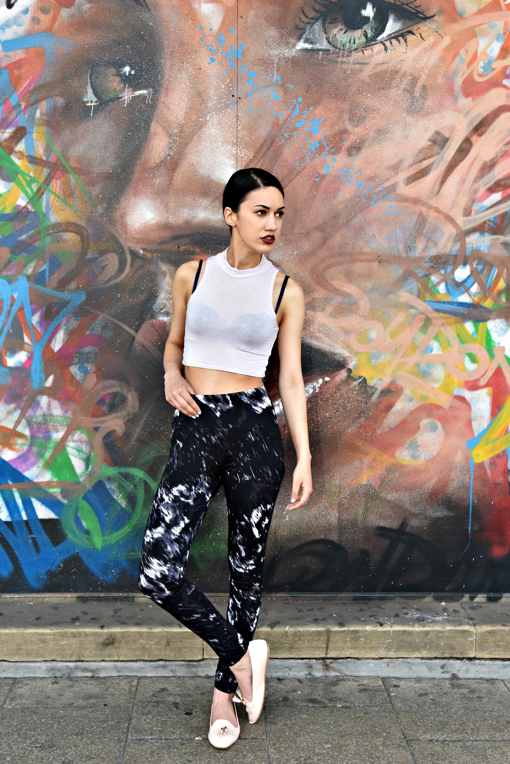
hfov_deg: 31.2
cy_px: 401
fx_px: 913
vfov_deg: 45.4
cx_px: 244
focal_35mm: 43
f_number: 5.6
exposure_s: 1/320
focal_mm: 38
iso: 800
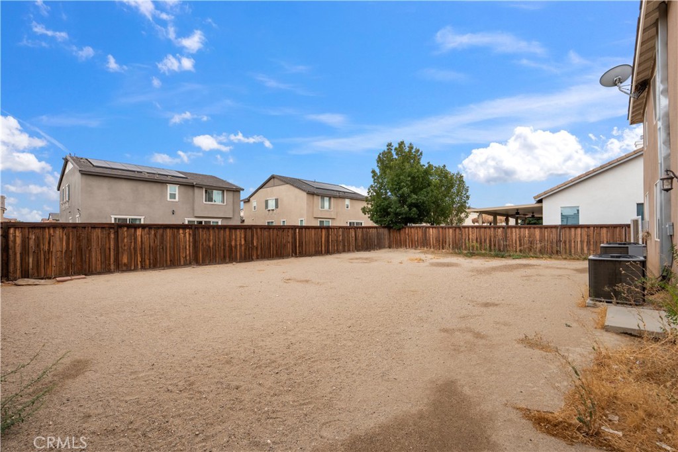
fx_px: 301
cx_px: 339
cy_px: 226
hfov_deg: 96.7
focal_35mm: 16
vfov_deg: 73.8
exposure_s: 1/125
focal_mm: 16
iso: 250
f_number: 7.1
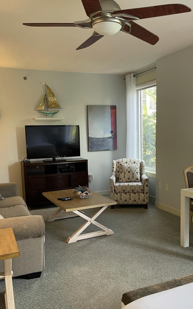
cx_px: 109
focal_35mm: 34
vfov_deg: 56.6
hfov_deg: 37.2
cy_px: 169
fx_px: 286
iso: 100
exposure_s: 1/60
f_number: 1.6
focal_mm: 4.2
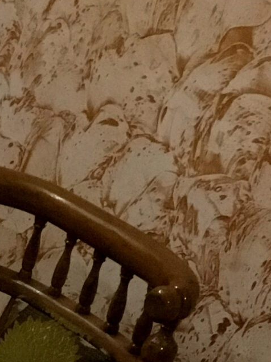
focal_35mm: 125
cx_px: -251
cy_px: 577
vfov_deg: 14.5
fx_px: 1305
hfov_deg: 10.9
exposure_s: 1/25
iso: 200
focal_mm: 3.3
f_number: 2.4
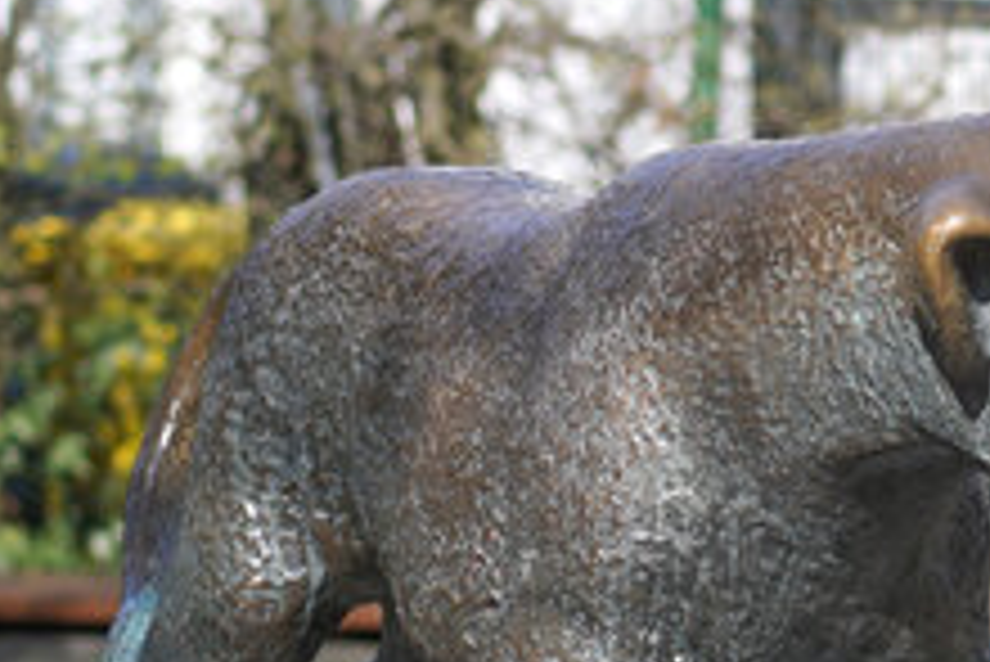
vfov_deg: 10.1
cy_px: 522
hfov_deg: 15.1
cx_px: 729
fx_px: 3715
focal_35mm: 135
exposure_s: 1/1250
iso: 100
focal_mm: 55
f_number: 2.8
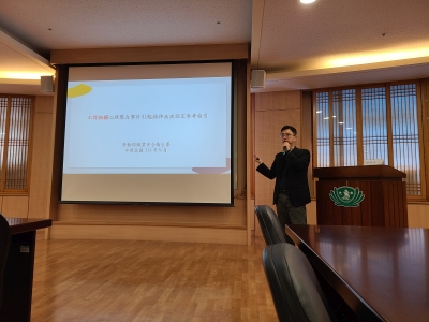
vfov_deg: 53.1
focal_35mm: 26
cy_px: 161
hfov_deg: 67.3
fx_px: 322
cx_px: 214
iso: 80
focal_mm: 5.4
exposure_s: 1/120
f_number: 1.8
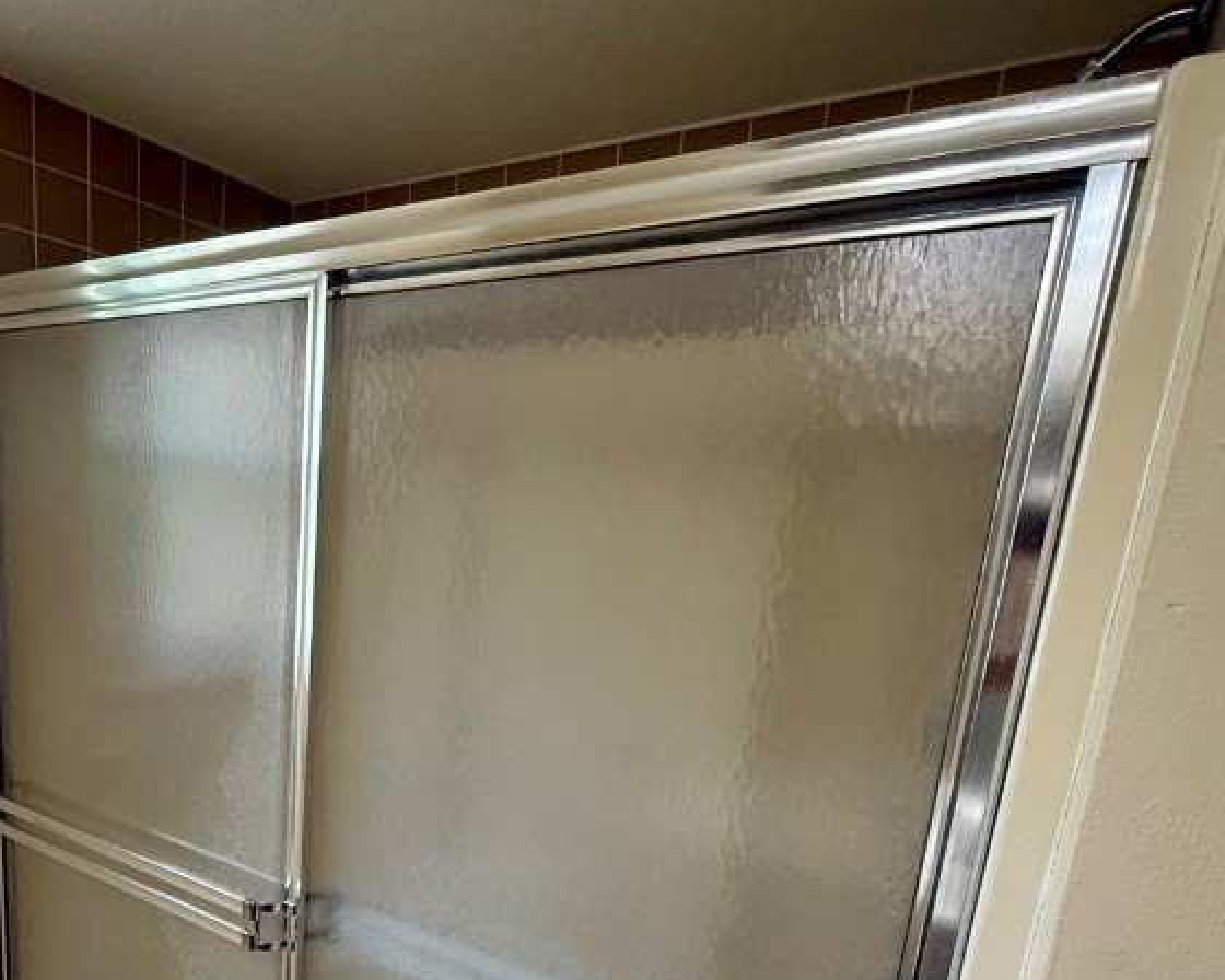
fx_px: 906
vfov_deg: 55.0
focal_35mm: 25
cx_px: 350
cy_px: 691
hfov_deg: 65.1
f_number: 2.2
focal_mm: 2.22
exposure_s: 1/120
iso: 250
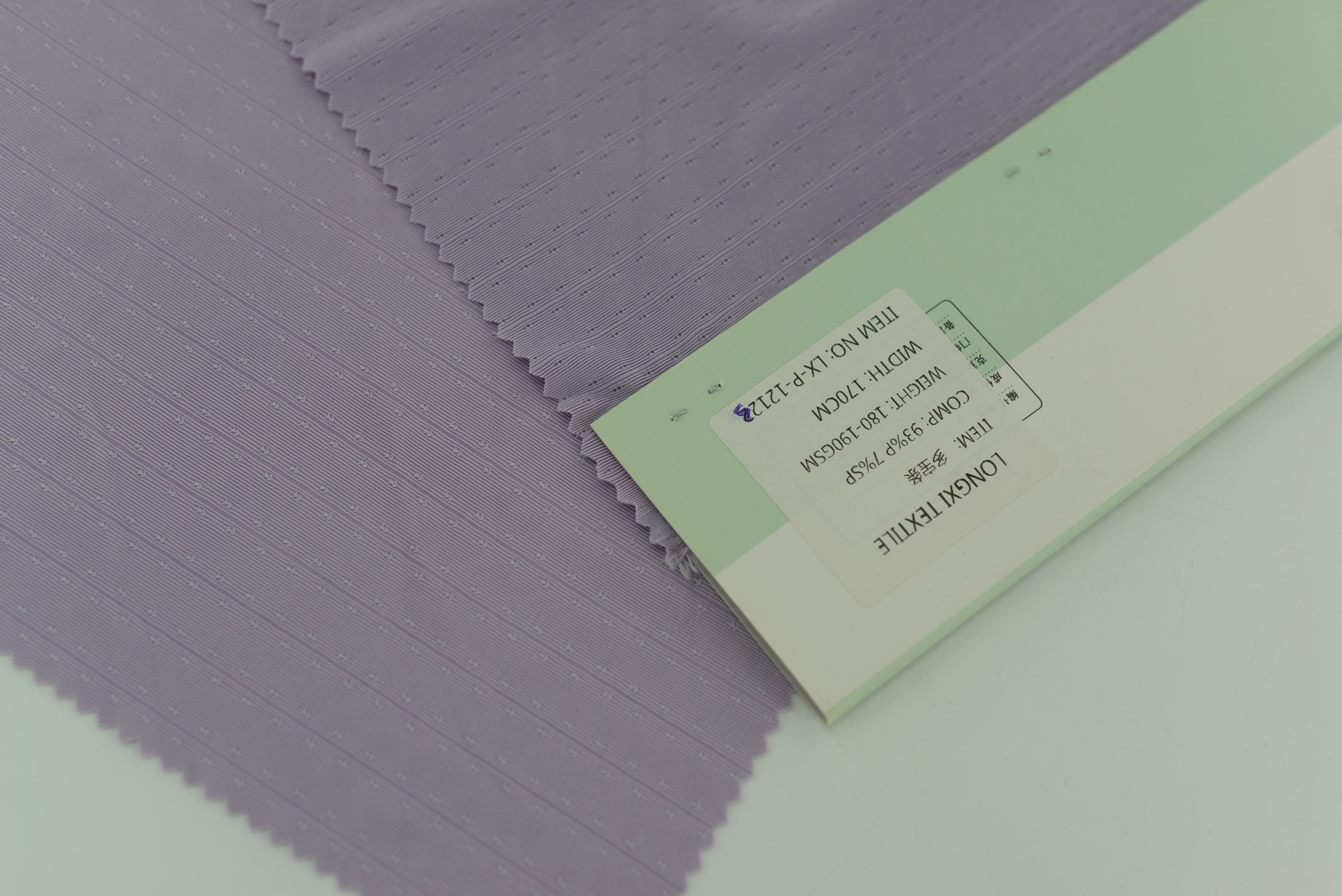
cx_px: 671
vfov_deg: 27.0
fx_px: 1865
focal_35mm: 50
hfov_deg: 39.6
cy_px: 448
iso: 100
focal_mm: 50
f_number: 3.5
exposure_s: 1/250
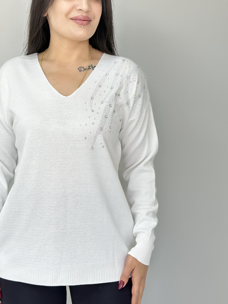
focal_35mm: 65
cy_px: 118
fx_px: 571
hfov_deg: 22.5
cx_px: 80
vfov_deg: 29.7
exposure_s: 1/100
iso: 125
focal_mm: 6.86
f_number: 1.78
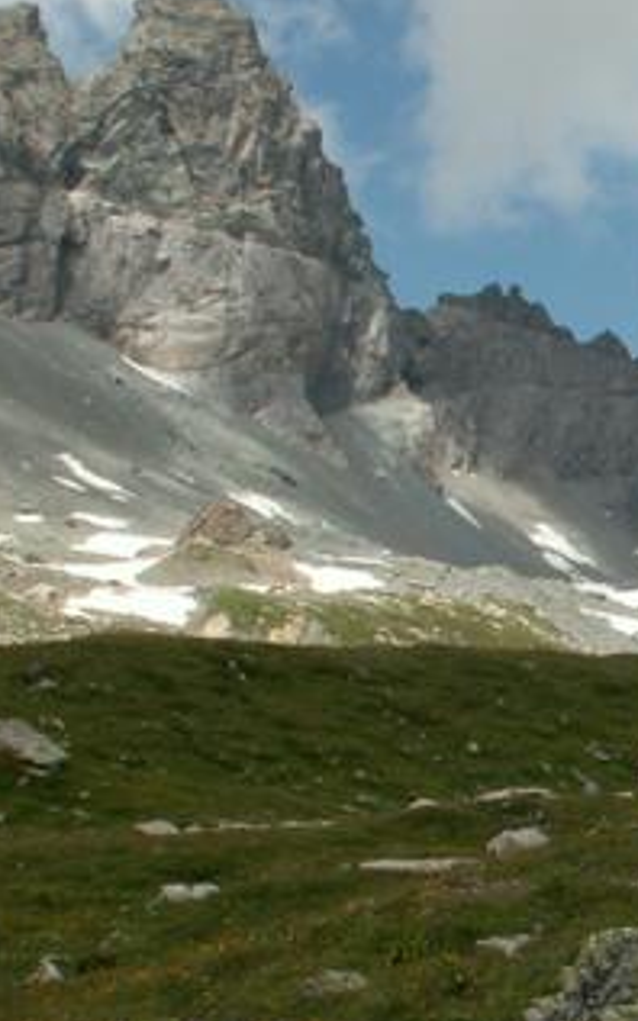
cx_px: 838
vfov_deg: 27.4
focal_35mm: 75
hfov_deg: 16.4
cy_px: 606
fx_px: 2087
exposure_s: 1/200
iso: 50
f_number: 7.1
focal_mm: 5.86
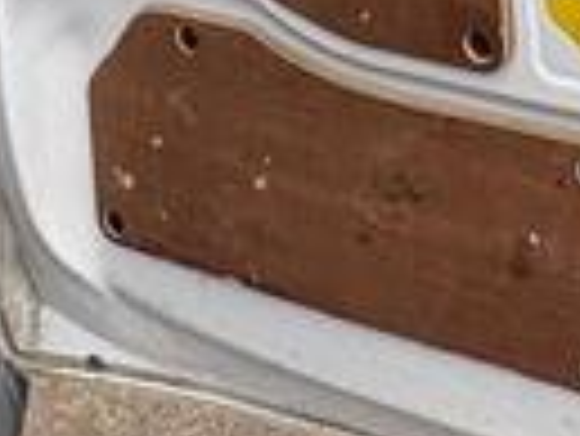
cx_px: 450
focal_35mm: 97
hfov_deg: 20.0
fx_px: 1627
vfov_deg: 13.1
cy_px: -458
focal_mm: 2.22
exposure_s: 1/273
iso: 40
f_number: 2.2
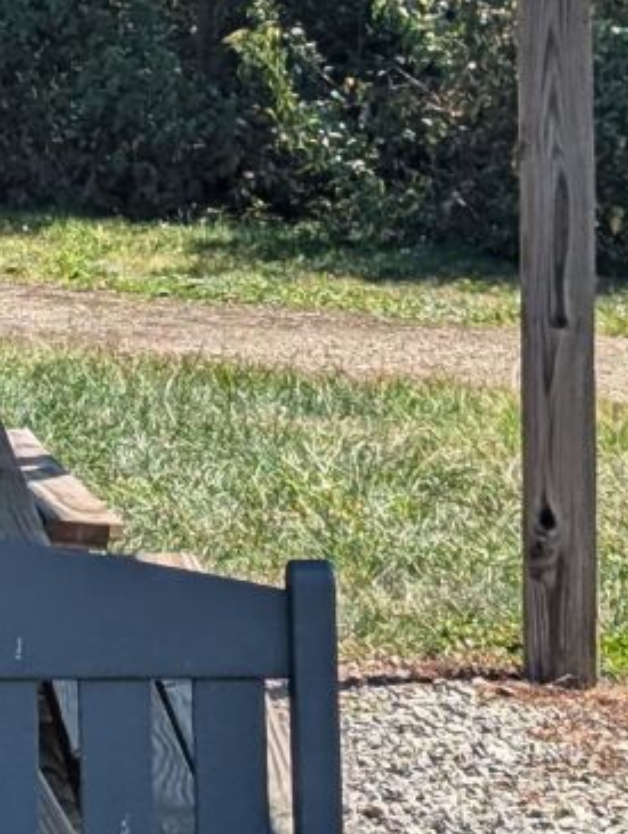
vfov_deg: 8.8
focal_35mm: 218
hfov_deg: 6.8
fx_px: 5258
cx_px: -220
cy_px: -410
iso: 44
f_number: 1.85
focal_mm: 6.81
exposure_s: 1/1727
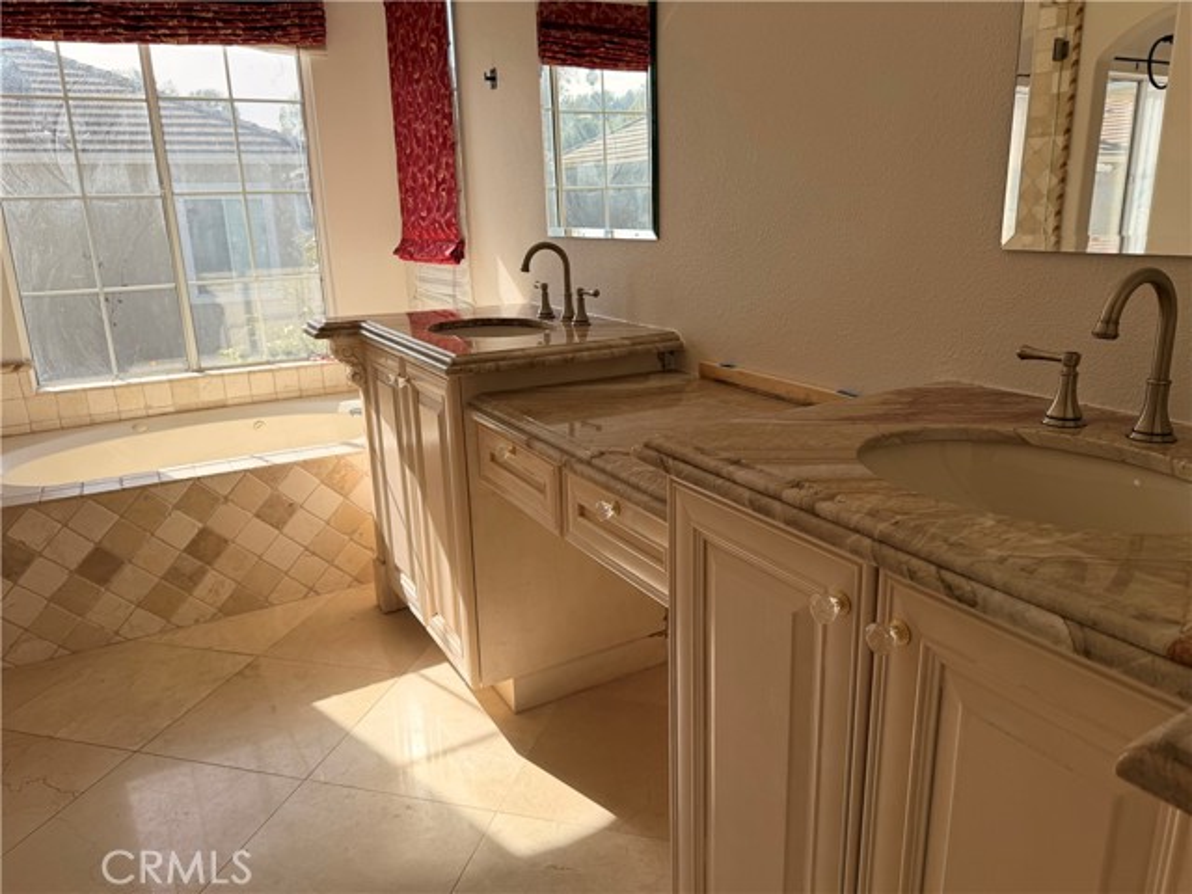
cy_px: 447
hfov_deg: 71.6
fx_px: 826
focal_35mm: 24
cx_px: 596
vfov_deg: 56.8
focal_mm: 6.76
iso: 100
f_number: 1.78
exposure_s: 1/2445
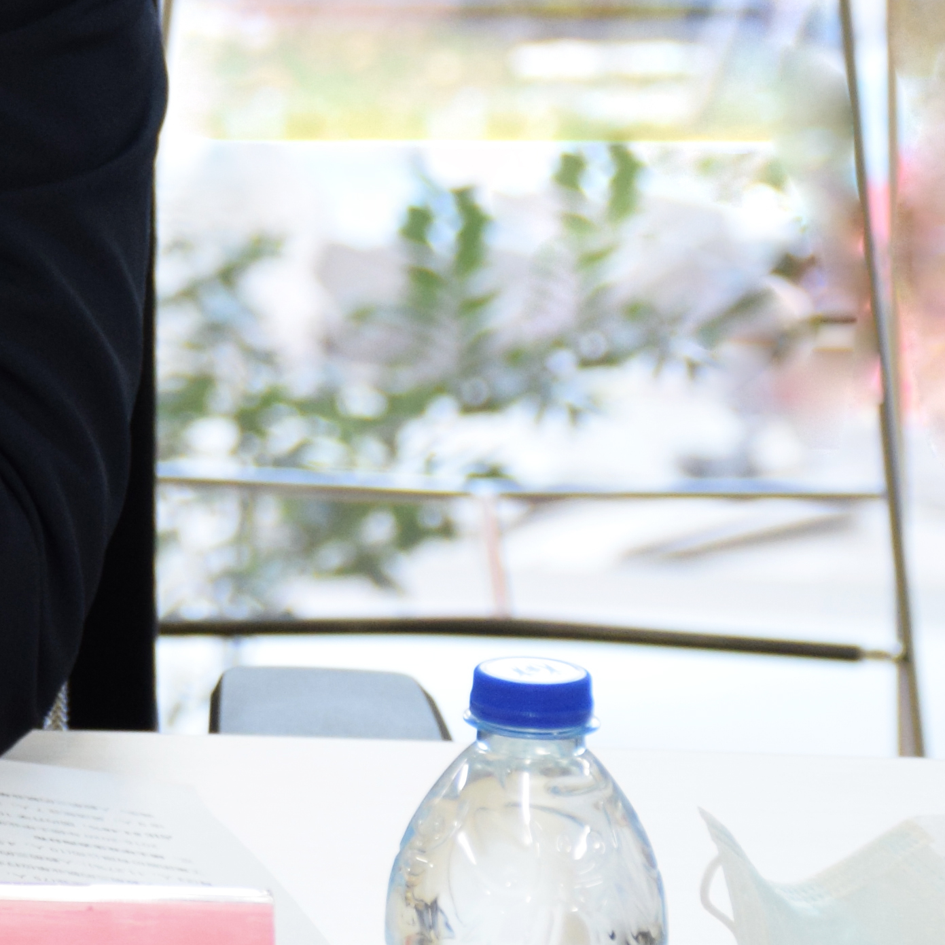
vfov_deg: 6.3
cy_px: -181
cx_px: -560
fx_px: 8494
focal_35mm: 275
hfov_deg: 6.3
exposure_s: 1/80
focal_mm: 50
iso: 640
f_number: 4.8
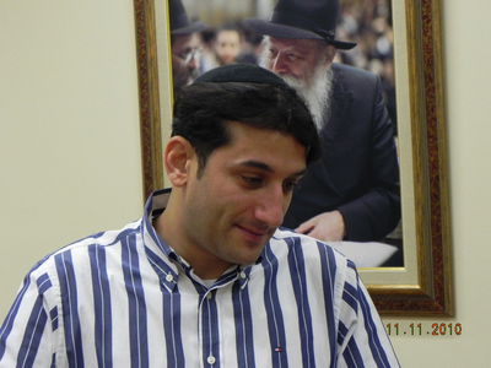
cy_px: 184
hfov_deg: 18.7
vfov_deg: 14.1
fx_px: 1489
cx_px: 246
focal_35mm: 105
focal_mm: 18.8
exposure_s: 1/26.2
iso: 400
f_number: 4
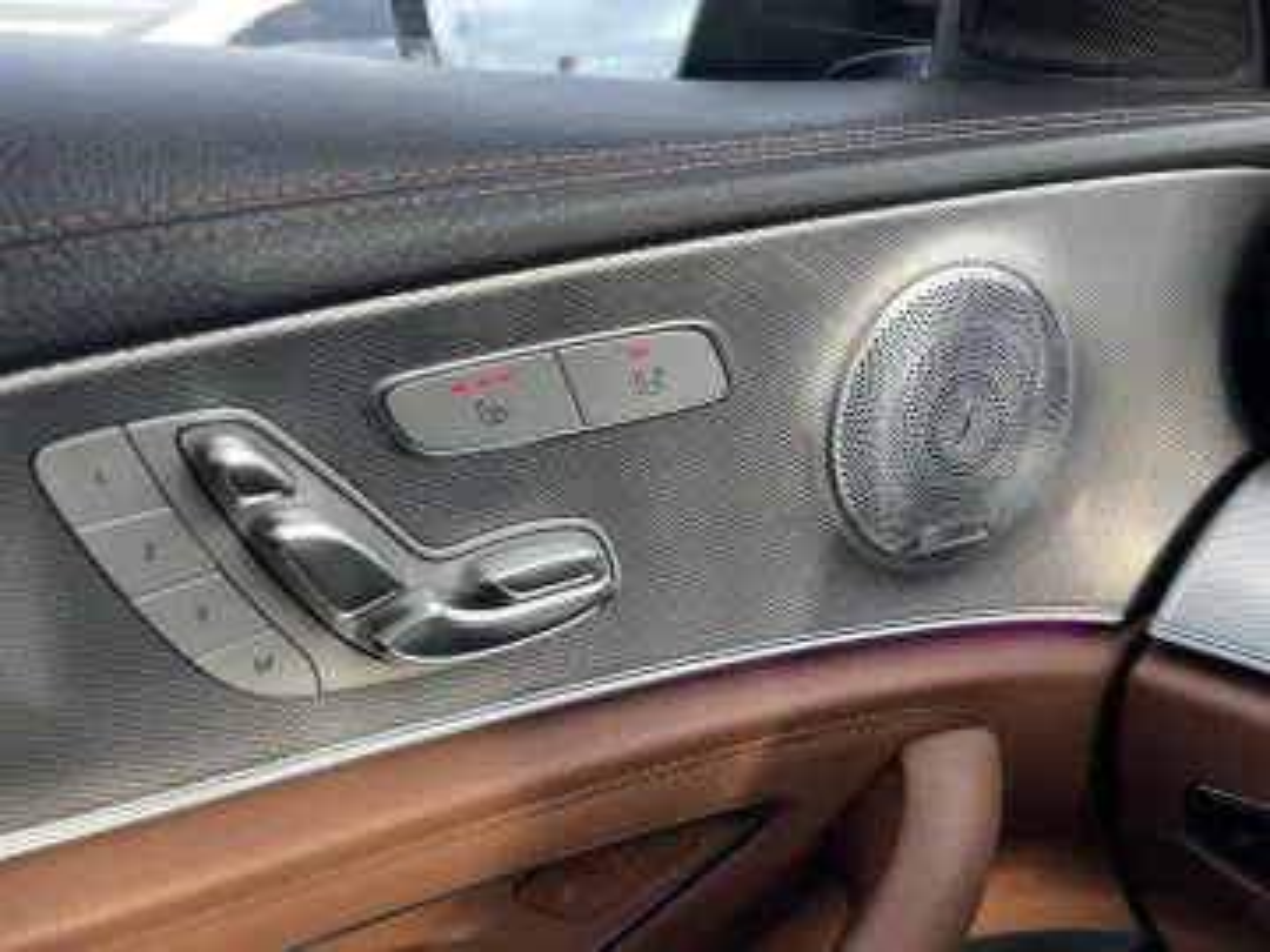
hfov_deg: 69.4
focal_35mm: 25
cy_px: 476
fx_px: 917
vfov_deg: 54.9
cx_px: 635
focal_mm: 5.1
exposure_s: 1/157
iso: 32
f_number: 1.6
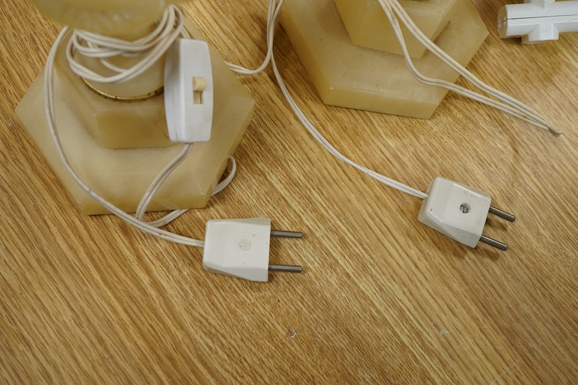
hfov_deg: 43.6
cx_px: 289
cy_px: 192
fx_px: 722
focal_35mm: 45
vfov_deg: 29.9
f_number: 9
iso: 1250
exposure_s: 1/125
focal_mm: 30
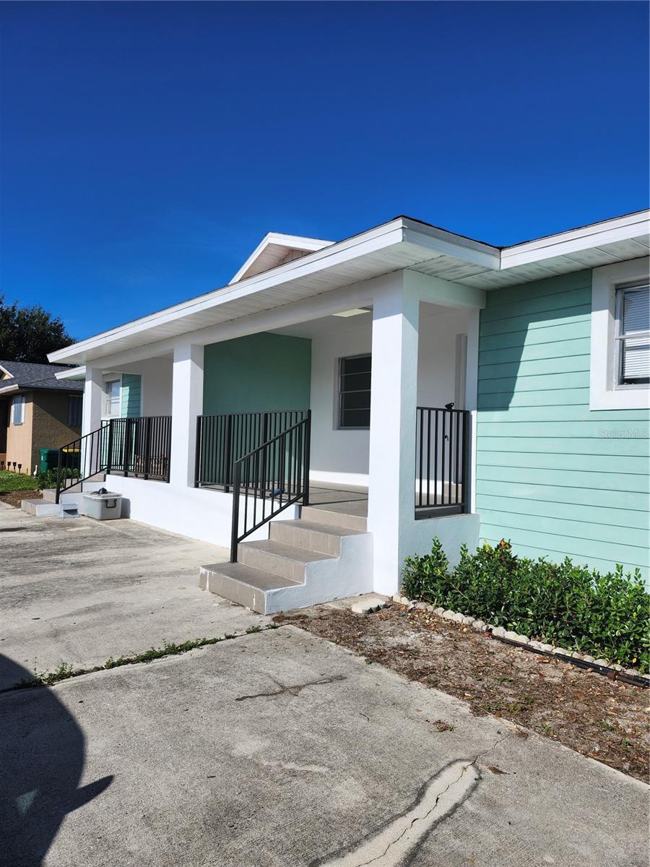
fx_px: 576
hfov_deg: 58.9
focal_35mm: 23
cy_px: 434
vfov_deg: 73.9
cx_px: 325
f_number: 1.8
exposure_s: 1/3177
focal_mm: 5.54
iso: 25
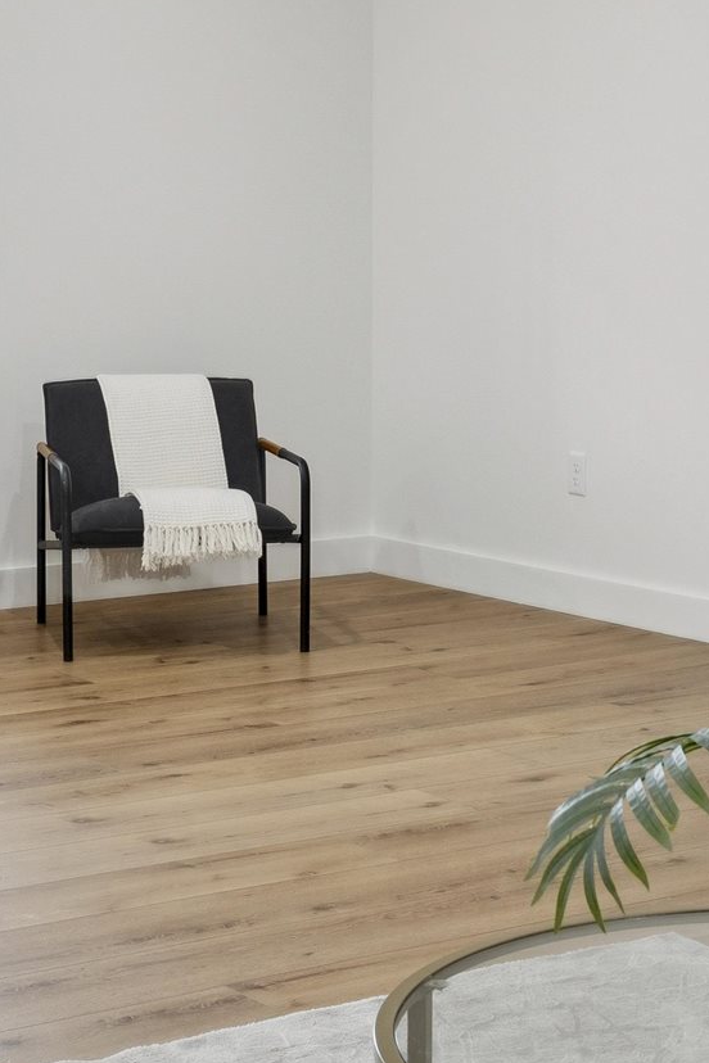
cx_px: 367
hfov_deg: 15.4
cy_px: 194
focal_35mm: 89
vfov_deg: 22.5
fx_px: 2629
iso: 640
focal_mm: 24
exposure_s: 1/20
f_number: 8
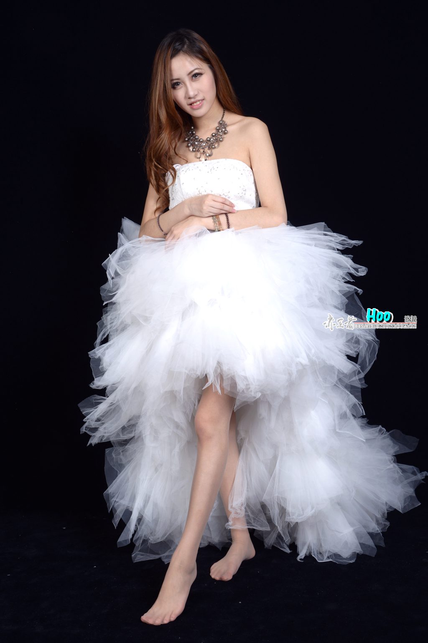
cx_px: 214
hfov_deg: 30.5
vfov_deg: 44.5
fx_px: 785
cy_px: 322
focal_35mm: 44
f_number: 13
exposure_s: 1/160
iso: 100
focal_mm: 44
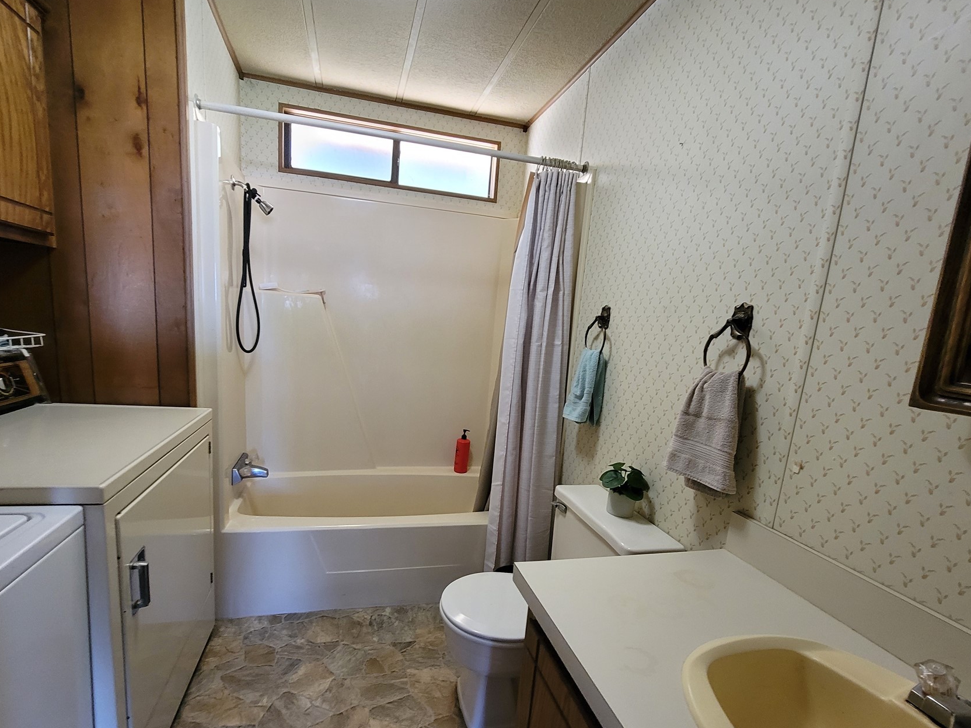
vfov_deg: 81.5
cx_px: 462
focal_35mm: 15
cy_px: 402
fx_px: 421
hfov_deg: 98.1
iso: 320
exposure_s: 1/30
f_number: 2.2
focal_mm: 2.2
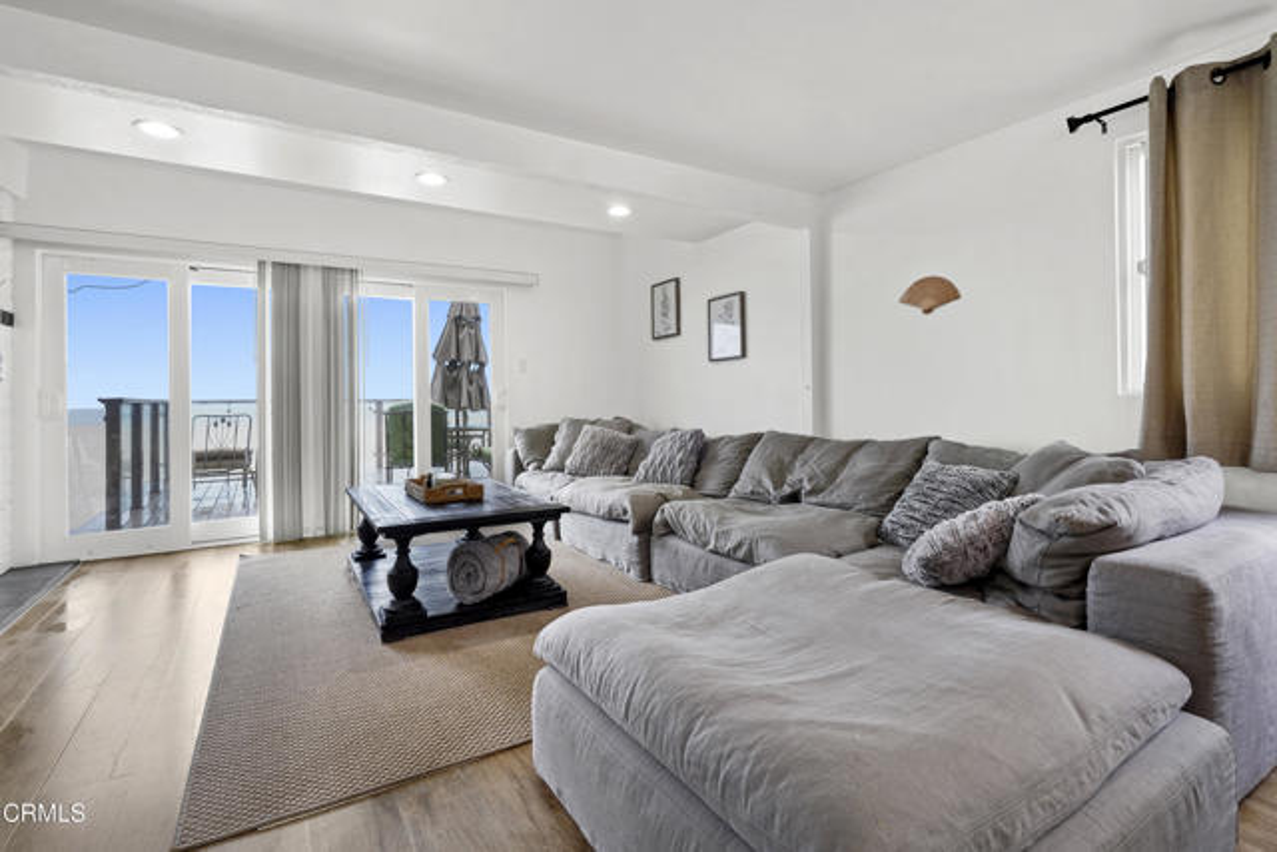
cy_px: 426
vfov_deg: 73.8
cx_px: 638
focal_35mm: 16
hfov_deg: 96.7
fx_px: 568
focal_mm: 16
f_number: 9
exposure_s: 1/30
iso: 2000
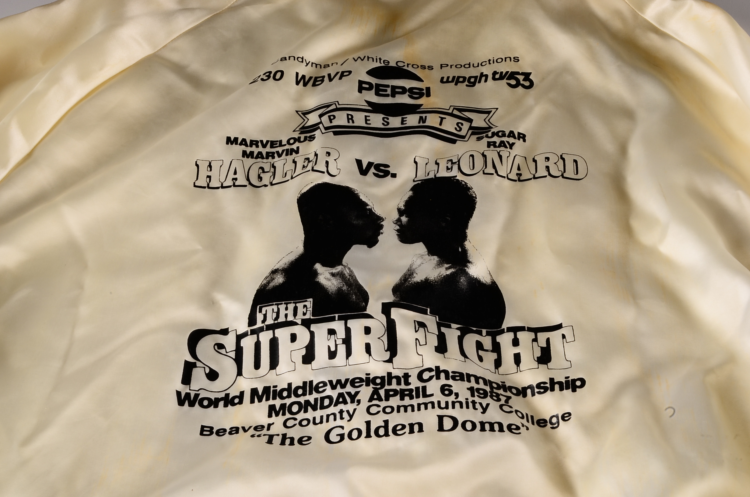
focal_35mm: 78
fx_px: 1622
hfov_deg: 26.0
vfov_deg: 17.4
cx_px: 375
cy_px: 248
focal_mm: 52
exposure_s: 1/125
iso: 100
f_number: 29
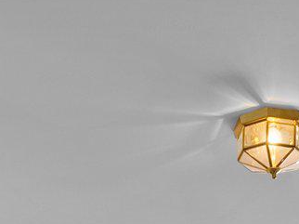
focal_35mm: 104
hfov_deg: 18.7
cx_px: 244
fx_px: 898
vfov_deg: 11.2
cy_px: 587
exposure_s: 1/13
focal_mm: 17
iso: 800
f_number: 8
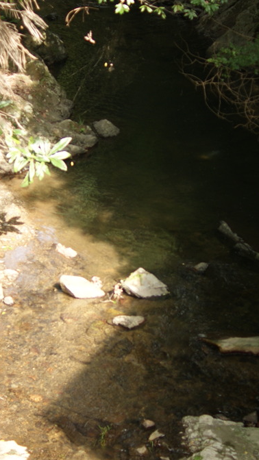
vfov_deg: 25.4
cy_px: 232
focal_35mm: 84
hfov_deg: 14.4
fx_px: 1023
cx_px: 145
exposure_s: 1/200
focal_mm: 35
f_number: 1.8
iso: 100
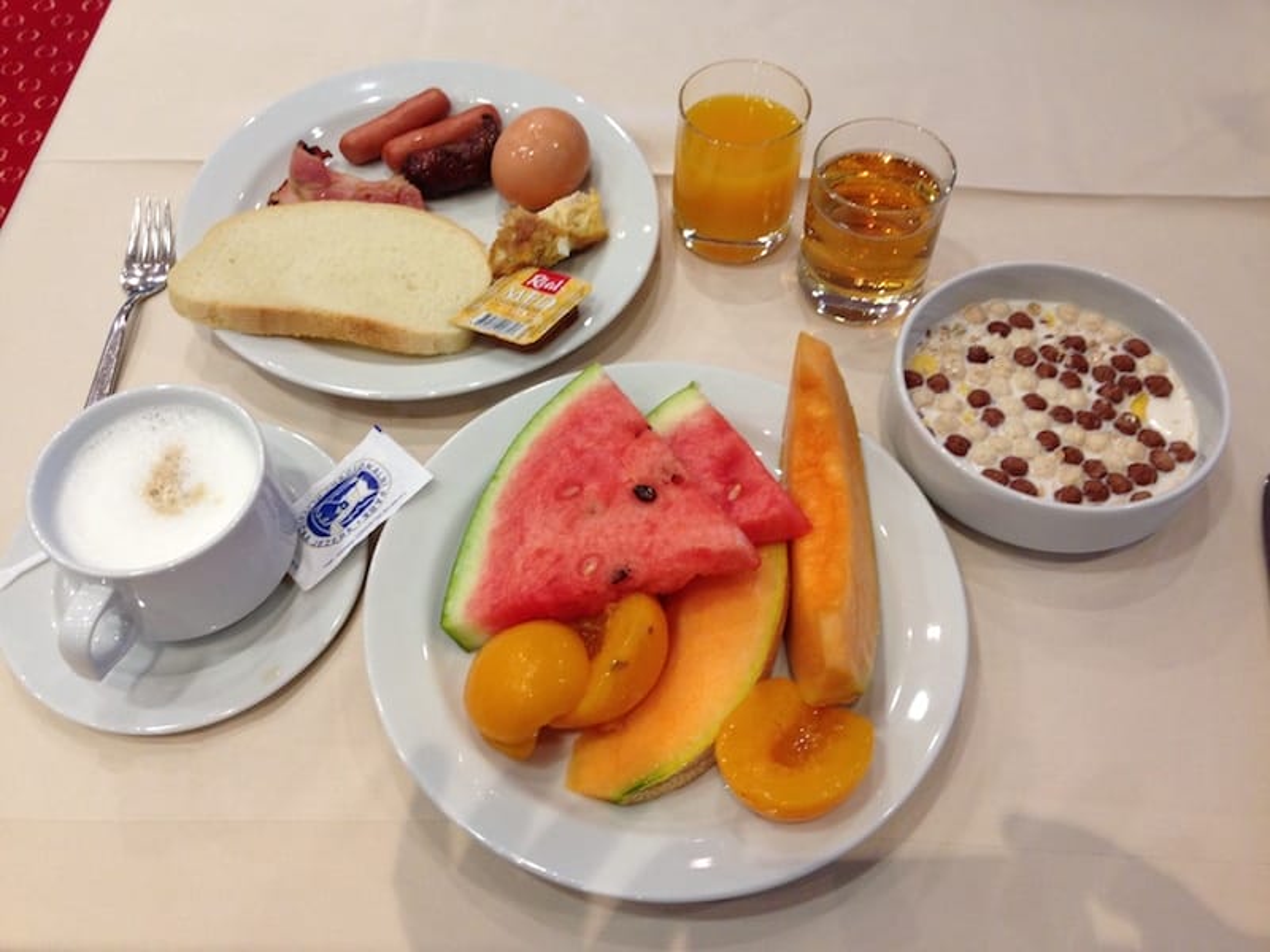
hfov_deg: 55.4
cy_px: 476
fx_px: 1211
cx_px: 635
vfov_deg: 42.9
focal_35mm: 33
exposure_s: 1/20
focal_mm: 4.12
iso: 125
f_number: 2.4
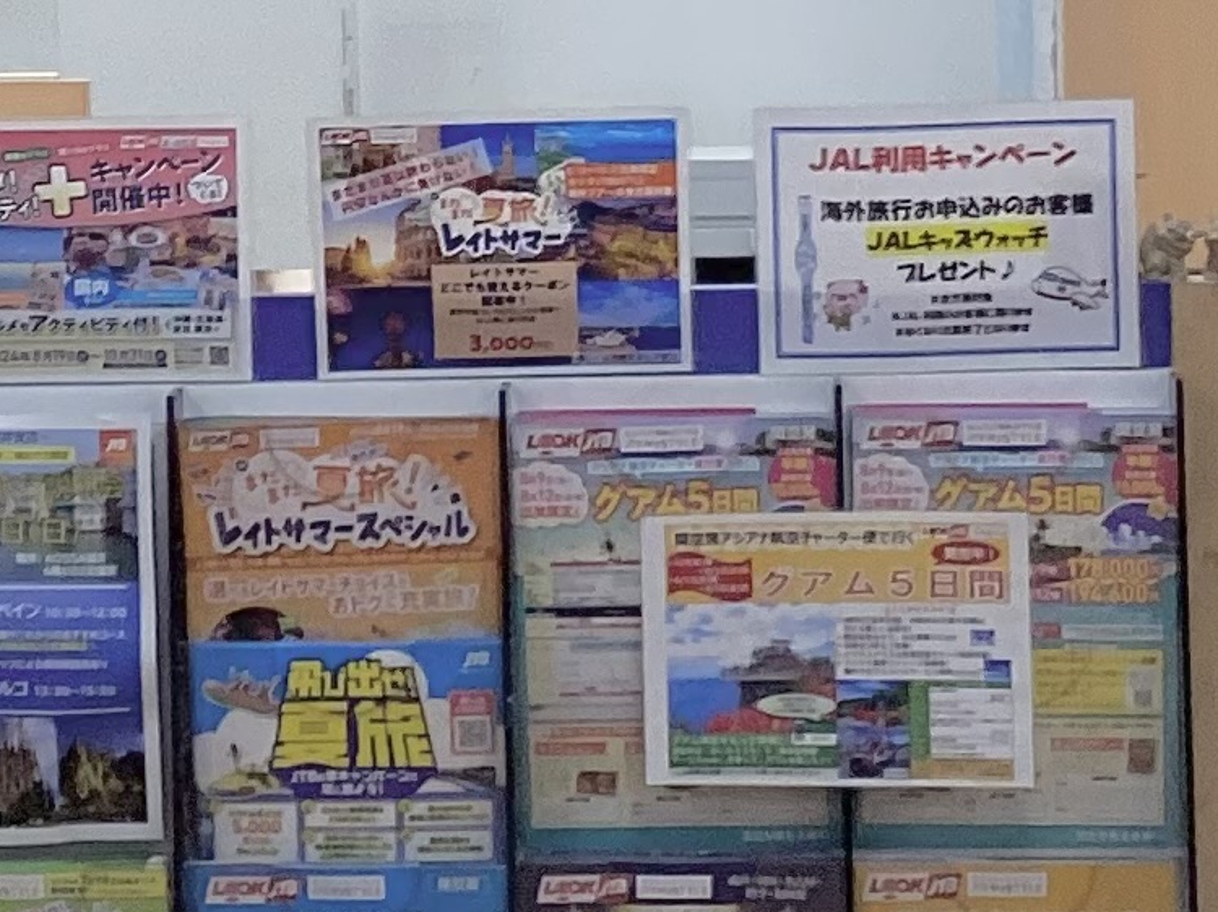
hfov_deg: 14.6
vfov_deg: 10.9
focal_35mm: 135
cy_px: 65
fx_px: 4749
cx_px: 300
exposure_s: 1/60
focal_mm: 3.3
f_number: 2.4
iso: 100
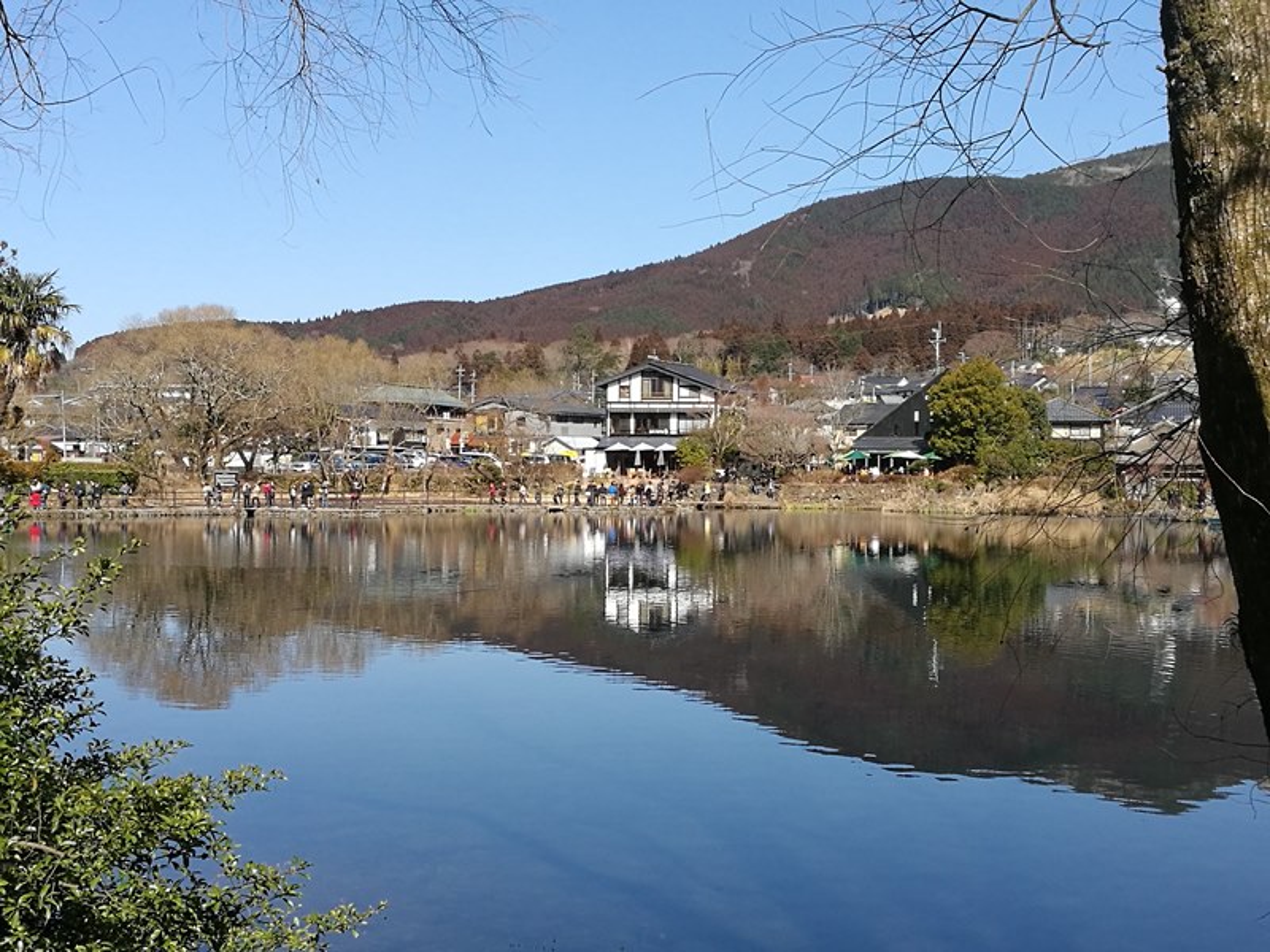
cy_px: 476
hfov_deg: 41.2
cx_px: 635
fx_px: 1688
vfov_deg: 31.5
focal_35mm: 46
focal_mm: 4.5
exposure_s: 1/797
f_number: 2.2
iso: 50
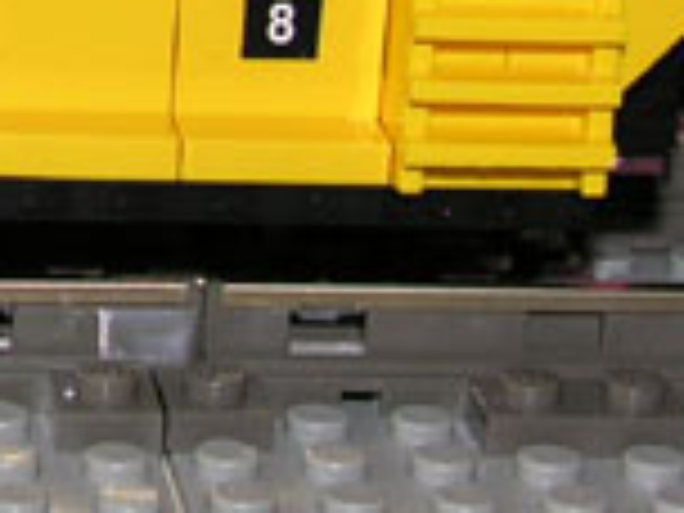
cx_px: -270
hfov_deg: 10.5
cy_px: -189
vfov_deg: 8.0
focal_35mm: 184
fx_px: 3636
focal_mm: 8.9
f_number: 2.8
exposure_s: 1/60.1
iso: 50
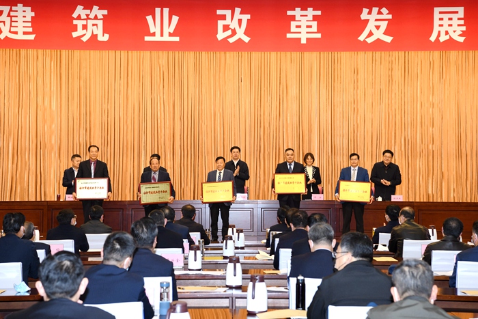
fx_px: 930
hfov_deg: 28.8
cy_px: 160
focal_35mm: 70
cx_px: 239
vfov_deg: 19.5
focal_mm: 70
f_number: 7.1
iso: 1000
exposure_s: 1/60
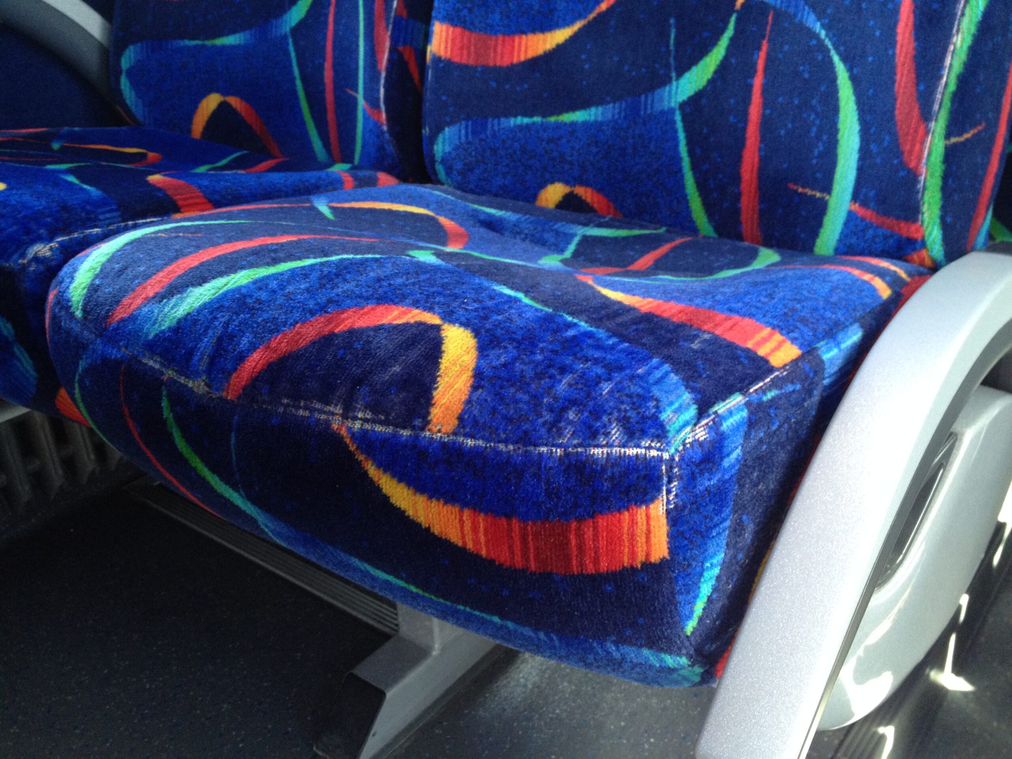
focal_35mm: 35
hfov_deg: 52.6
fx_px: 1023
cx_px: 506
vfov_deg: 40.7
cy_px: 380
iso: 160
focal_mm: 4.28
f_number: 2.4
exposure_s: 1/20
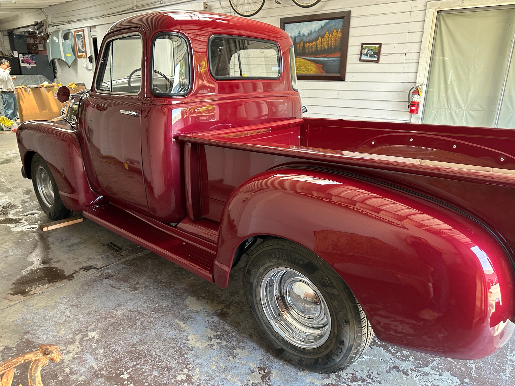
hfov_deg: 71.6
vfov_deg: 56.8
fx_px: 357
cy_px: 193
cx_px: 258
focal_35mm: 24
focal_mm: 6.86
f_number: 1.78
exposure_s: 1/121
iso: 200
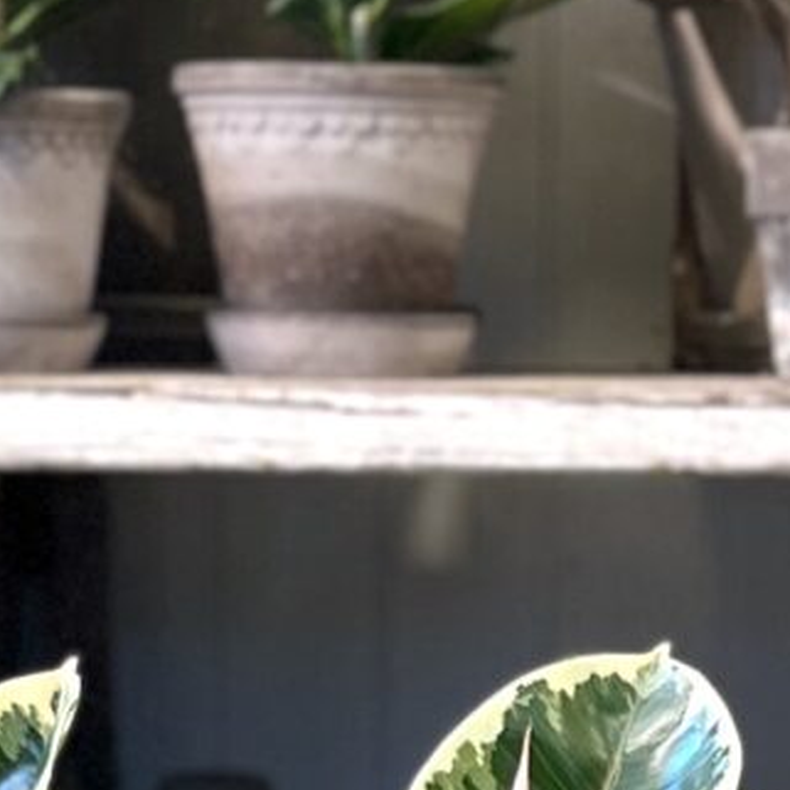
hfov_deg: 9.6
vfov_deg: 9.4
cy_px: 928
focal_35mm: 183
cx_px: 413
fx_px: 4725
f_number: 1.5
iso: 80
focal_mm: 5.7
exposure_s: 1/50
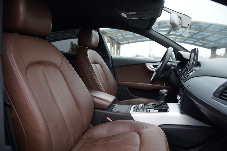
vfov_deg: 53.1
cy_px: 76
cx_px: 114
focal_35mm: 24
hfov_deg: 73.7
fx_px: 151
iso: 100
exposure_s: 1/60
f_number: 4
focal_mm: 24
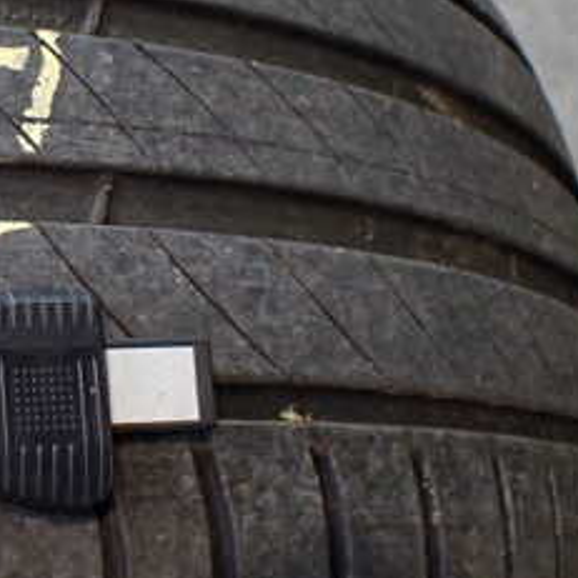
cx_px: -78
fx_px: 1303
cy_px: 198
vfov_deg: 24.9
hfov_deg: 23.3
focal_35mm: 69
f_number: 2.3
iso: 640
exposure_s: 1/125
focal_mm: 5.4
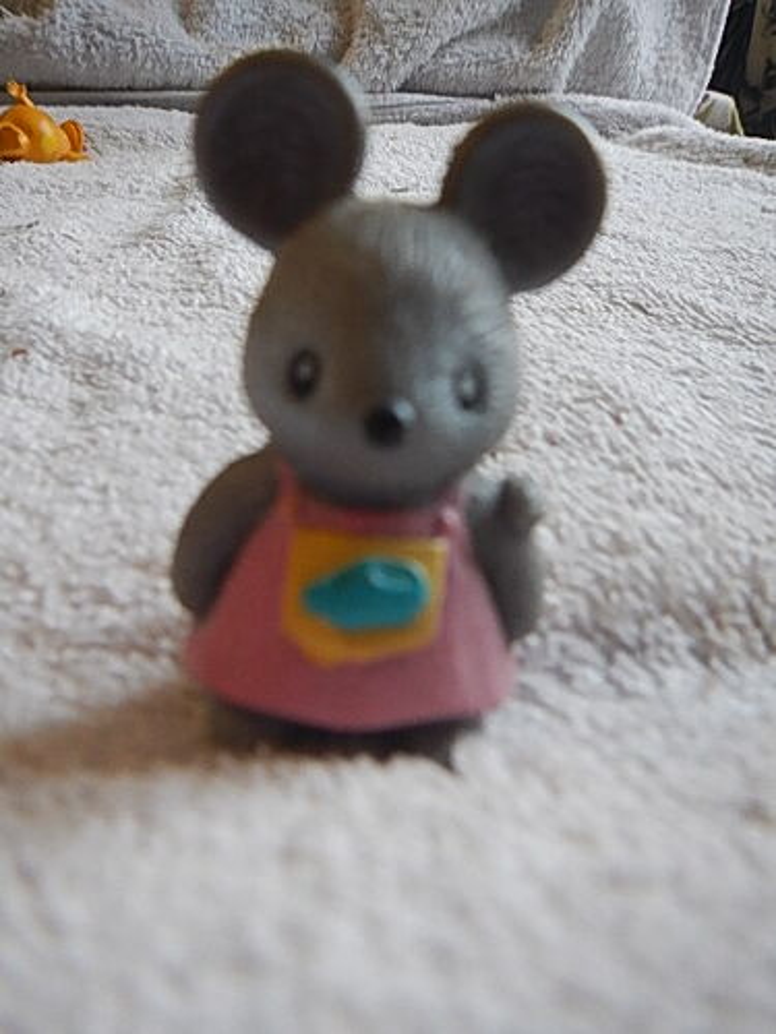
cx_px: 388
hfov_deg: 49.7
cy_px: 517
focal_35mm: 28
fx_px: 837
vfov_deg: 63.4
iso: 250
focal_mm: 5
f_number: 3.9
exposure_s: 1/30
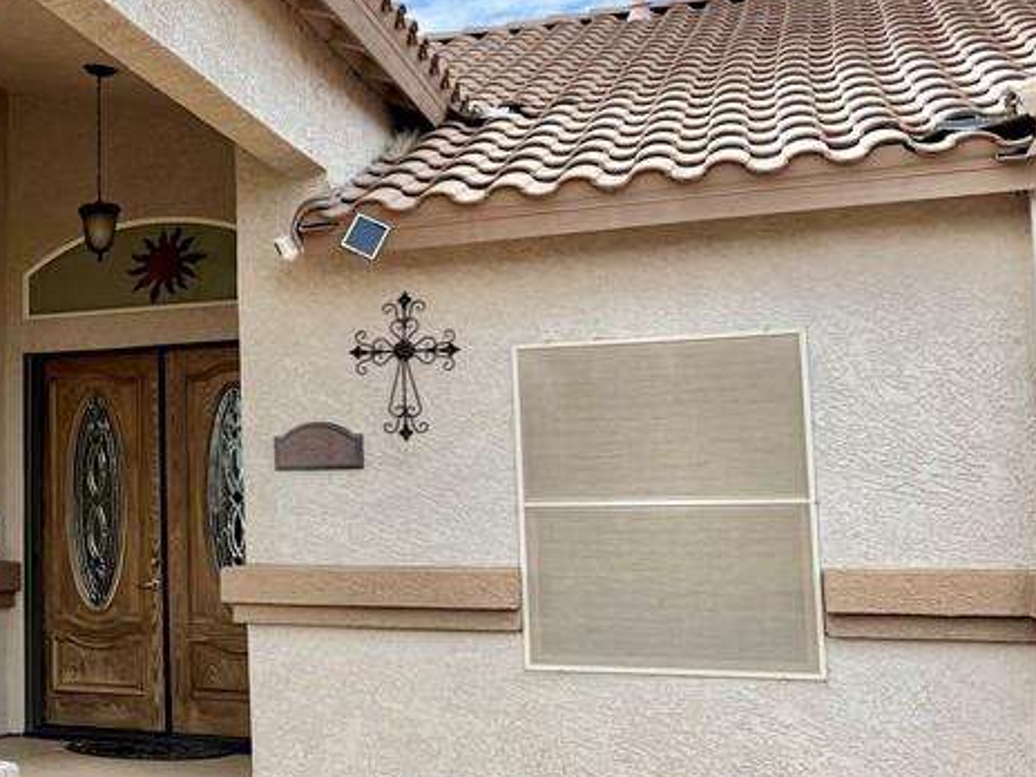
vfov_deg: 27.5
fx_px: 1586
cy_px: 380
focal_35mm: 53
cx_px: -100
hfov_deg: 32.0
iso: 100
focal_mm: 6.76
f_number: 1.78
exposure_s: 1/2169
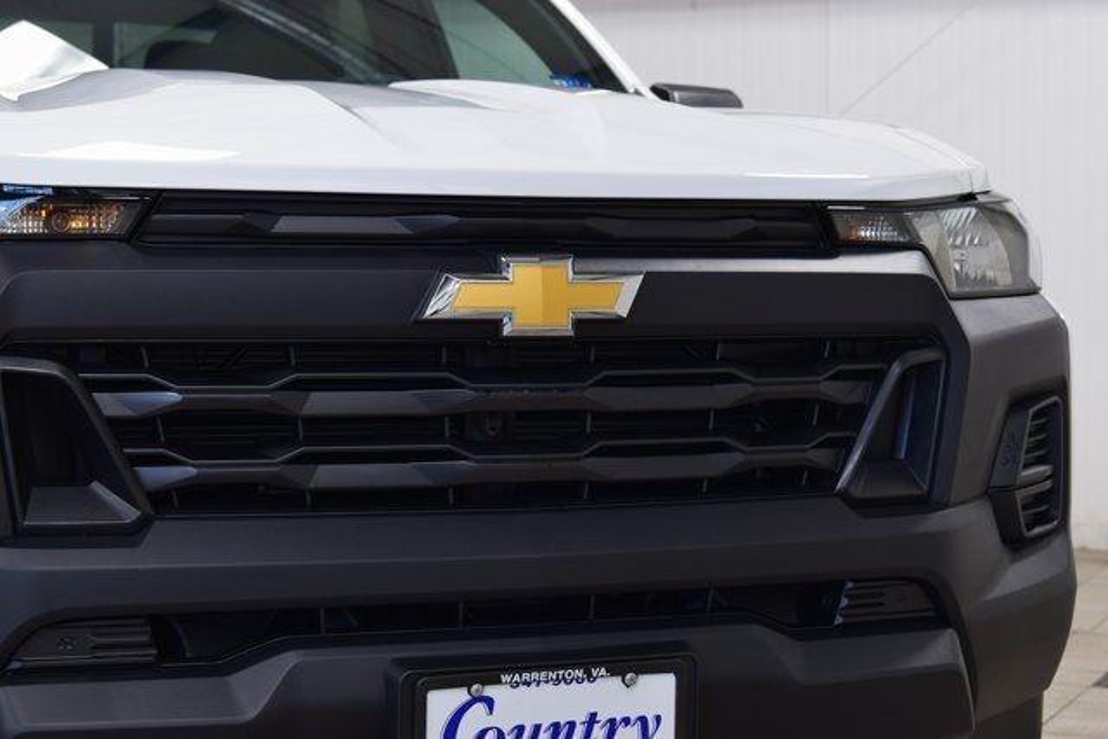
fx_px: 2309
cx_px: 554
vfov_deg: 18.2
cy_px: 370
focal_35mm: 75
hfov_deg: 27.0
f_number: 6.3
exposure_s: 1/15
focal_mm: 50
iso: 400
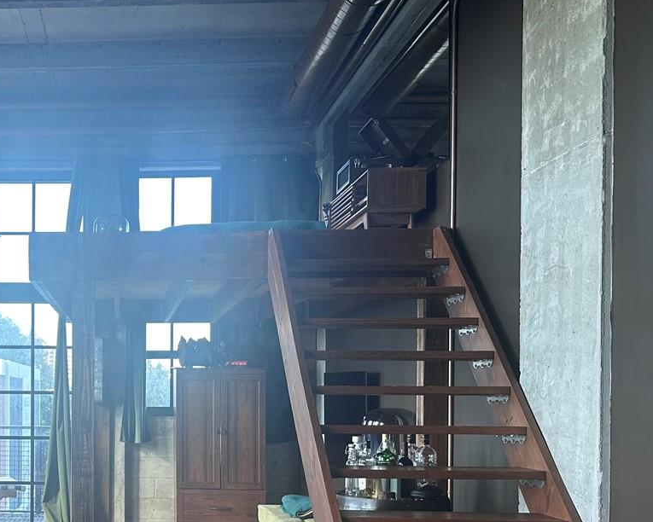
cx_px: 70
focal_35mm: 49
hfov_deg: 35.8
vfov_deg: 30.3
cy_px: 393
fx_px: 947
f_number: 1.78
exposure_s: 1/120
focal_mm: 6.86
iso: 100
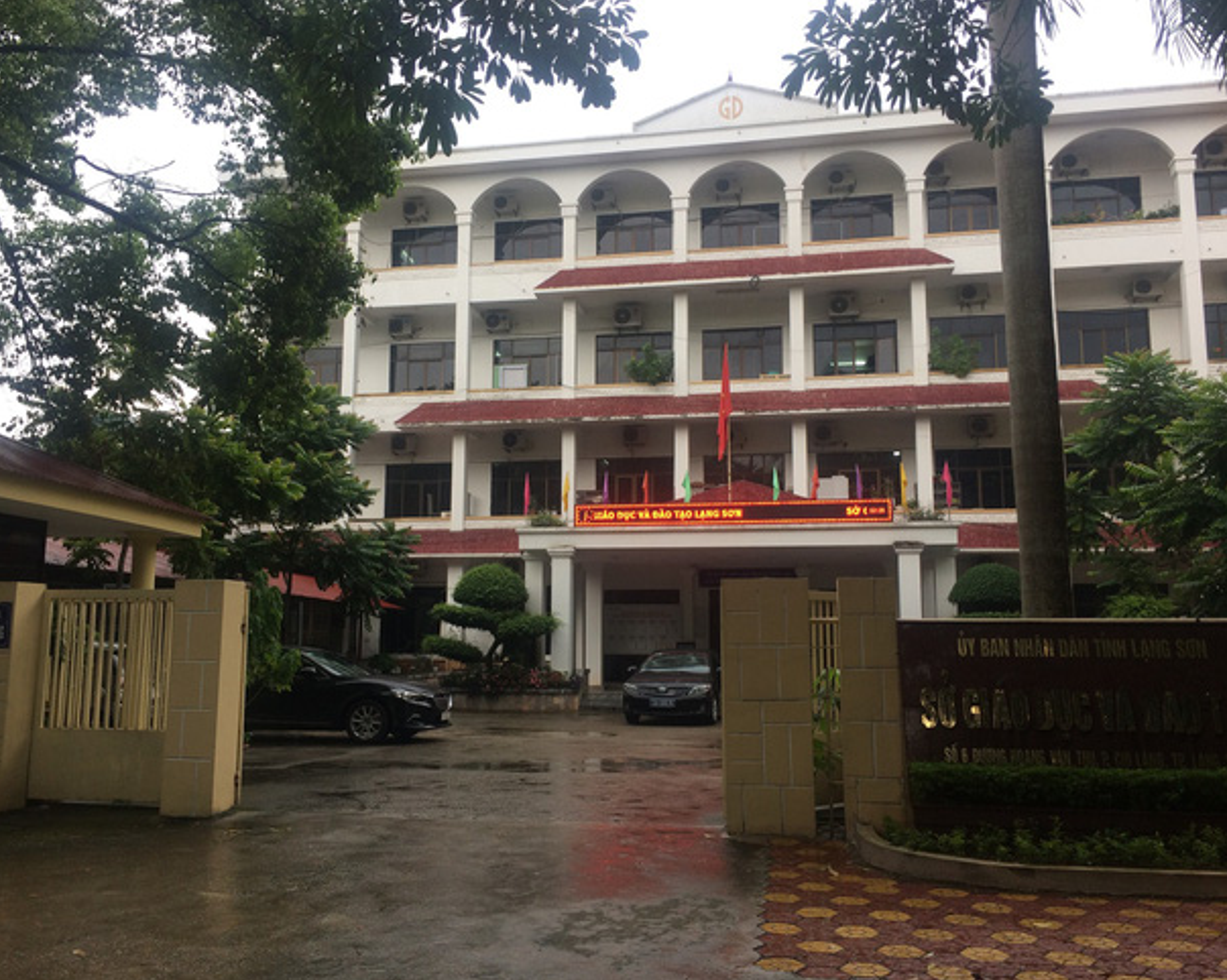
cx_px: 568
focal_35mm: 31
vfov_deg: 47.1
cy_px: 485
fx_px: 1125
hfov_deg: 57.1
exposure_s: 1/102
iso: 32
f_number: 2.2
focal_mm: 4.15
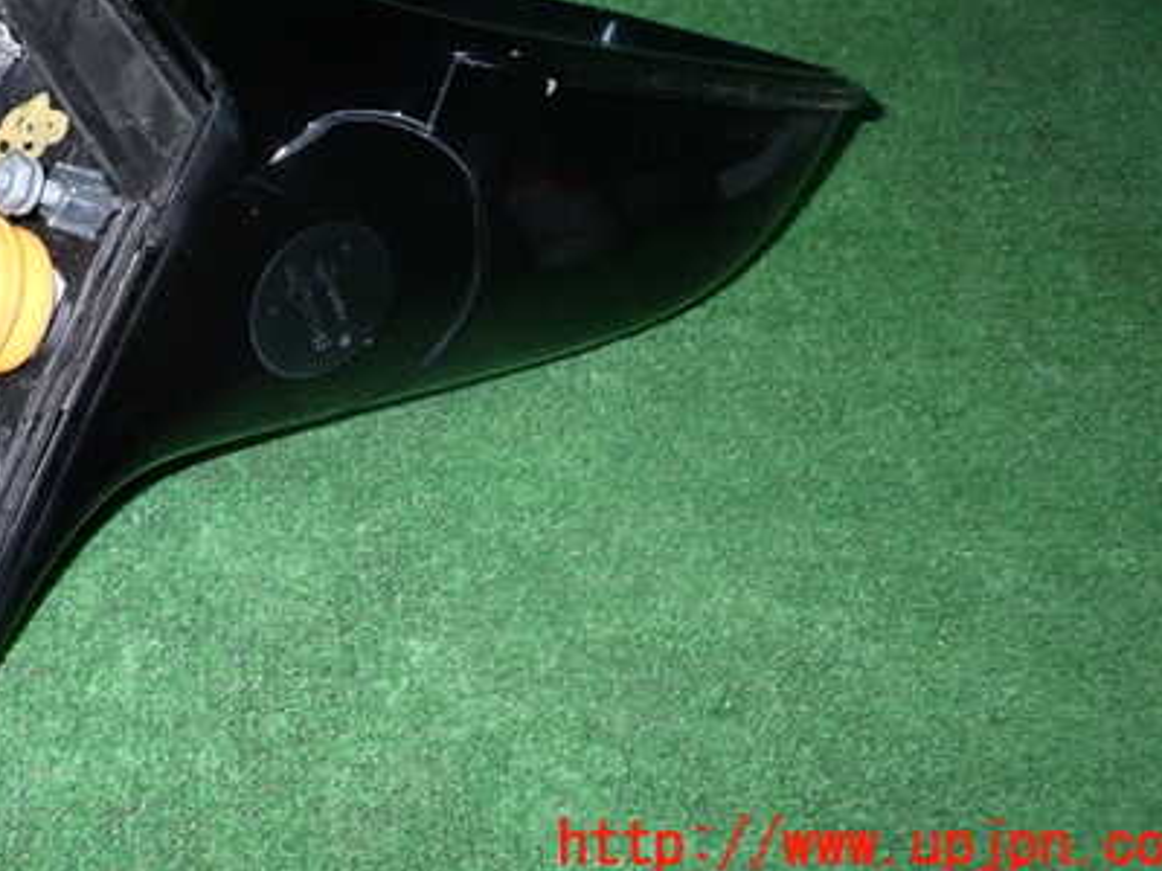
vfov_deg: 33.7
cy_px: 229
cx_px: 343
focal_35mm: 42
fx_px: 1410
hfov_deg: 43.8
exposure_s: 1/30
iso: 800
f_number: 9
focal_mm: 5.05
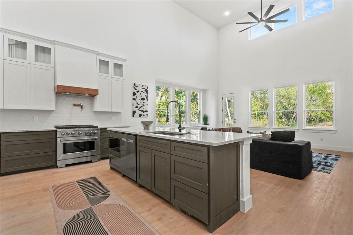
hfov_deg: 95.0
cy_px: 118
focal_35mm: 16
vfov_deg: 72.0
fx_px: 162
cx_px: 176
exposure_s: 1/40
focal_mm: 11
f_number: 8
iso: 2500
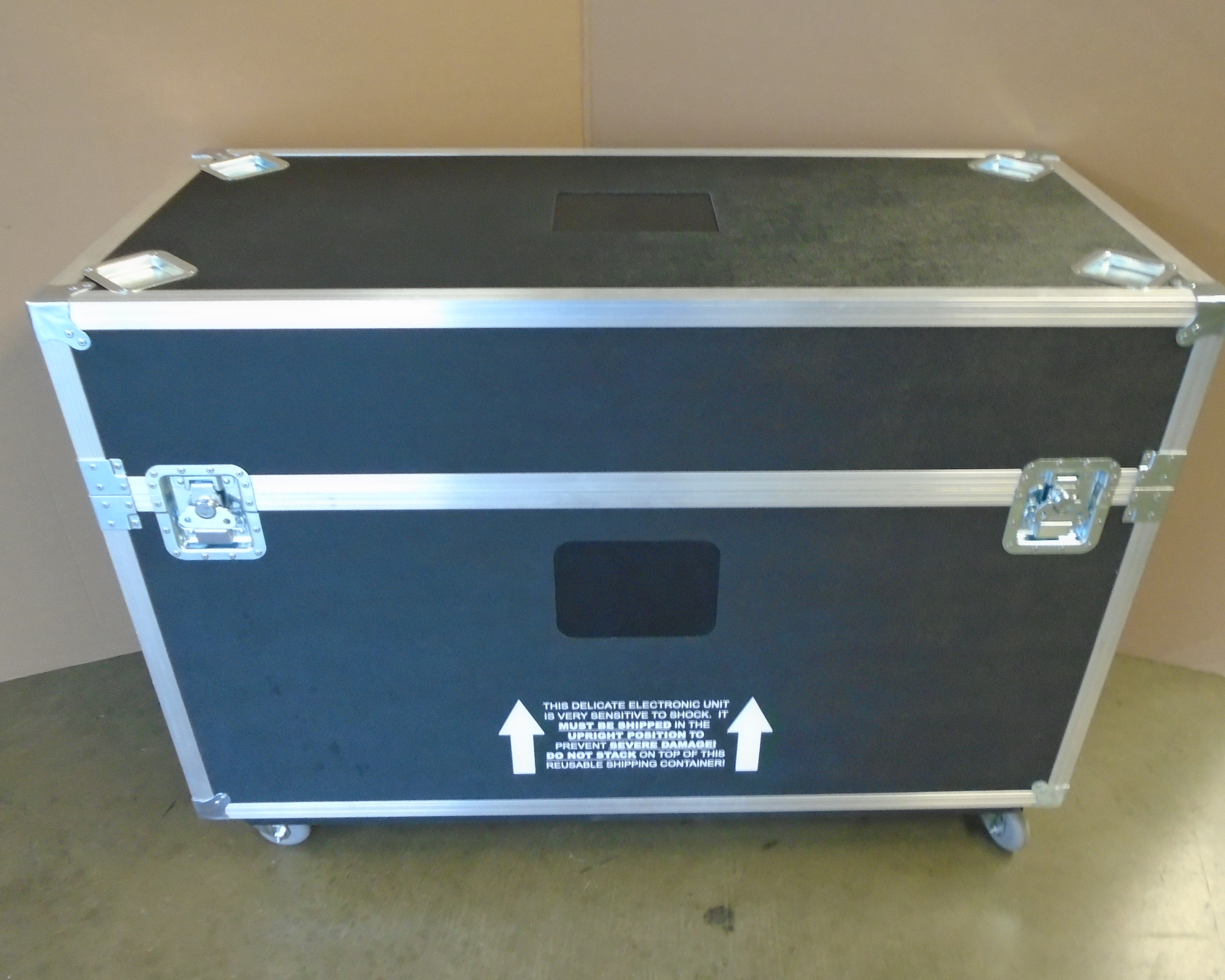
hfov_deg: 62.2
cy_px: 496
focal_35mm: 28
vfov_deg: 51.5
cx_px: 640
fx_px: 1015
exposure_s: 1/10
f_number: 3.2
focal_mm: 4.6
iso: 400
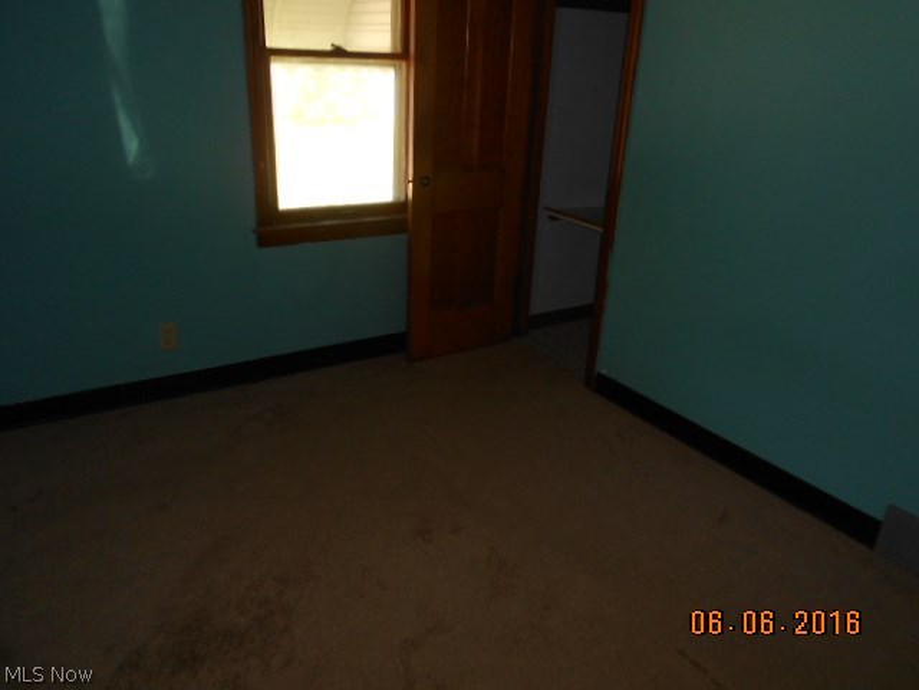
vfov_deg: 53.1
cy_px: 345
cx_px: 460
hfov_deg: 67.3
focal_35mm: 26
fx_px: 690
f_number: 3.2
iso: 80
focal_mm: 4.6
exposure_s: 1/25
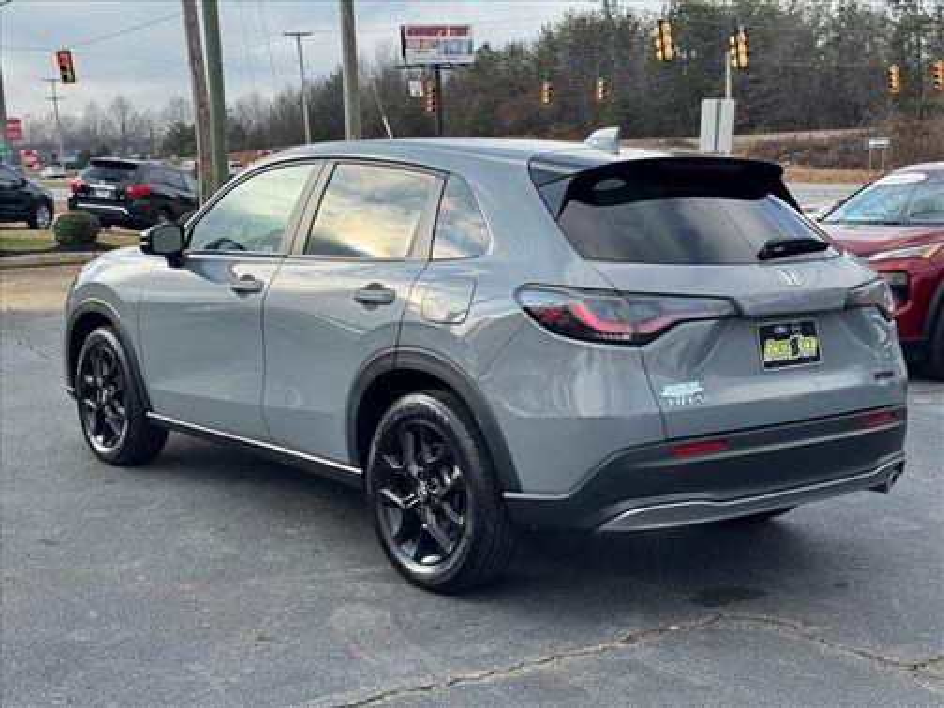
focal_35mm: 48
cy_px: 354
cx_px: 472
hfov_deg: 39.7
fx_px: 1309
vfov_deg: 30.3
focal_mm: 6.76
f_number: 1.78
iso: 64
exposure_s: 1/1287
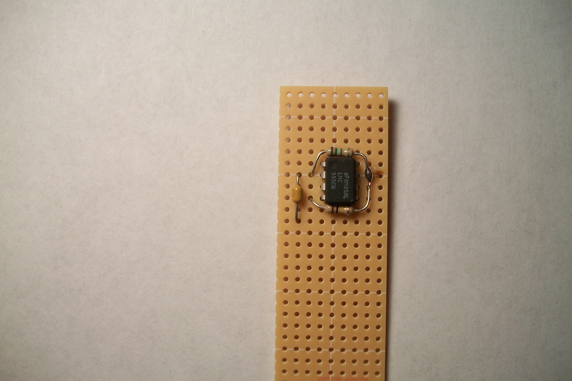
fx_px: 540
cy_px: 212
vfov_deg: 38.8
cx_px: 288
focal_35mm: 34
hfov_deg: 55.8
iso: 80
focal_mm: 5.7
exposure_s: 1/160
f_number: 2.9
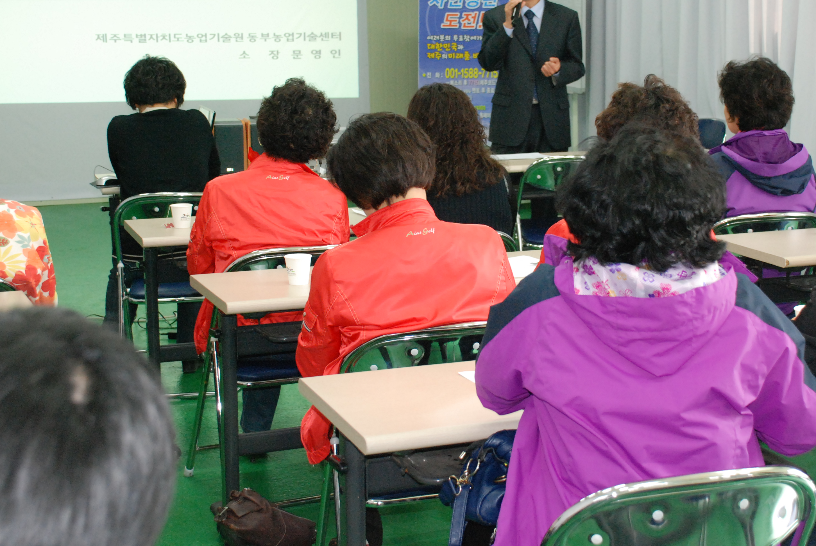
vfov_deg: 21.3
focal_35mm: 64
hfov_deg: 31.3
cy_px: 210
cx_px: 471
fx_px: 1452
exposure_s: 1/60
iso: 1000
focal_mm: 32
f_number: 5
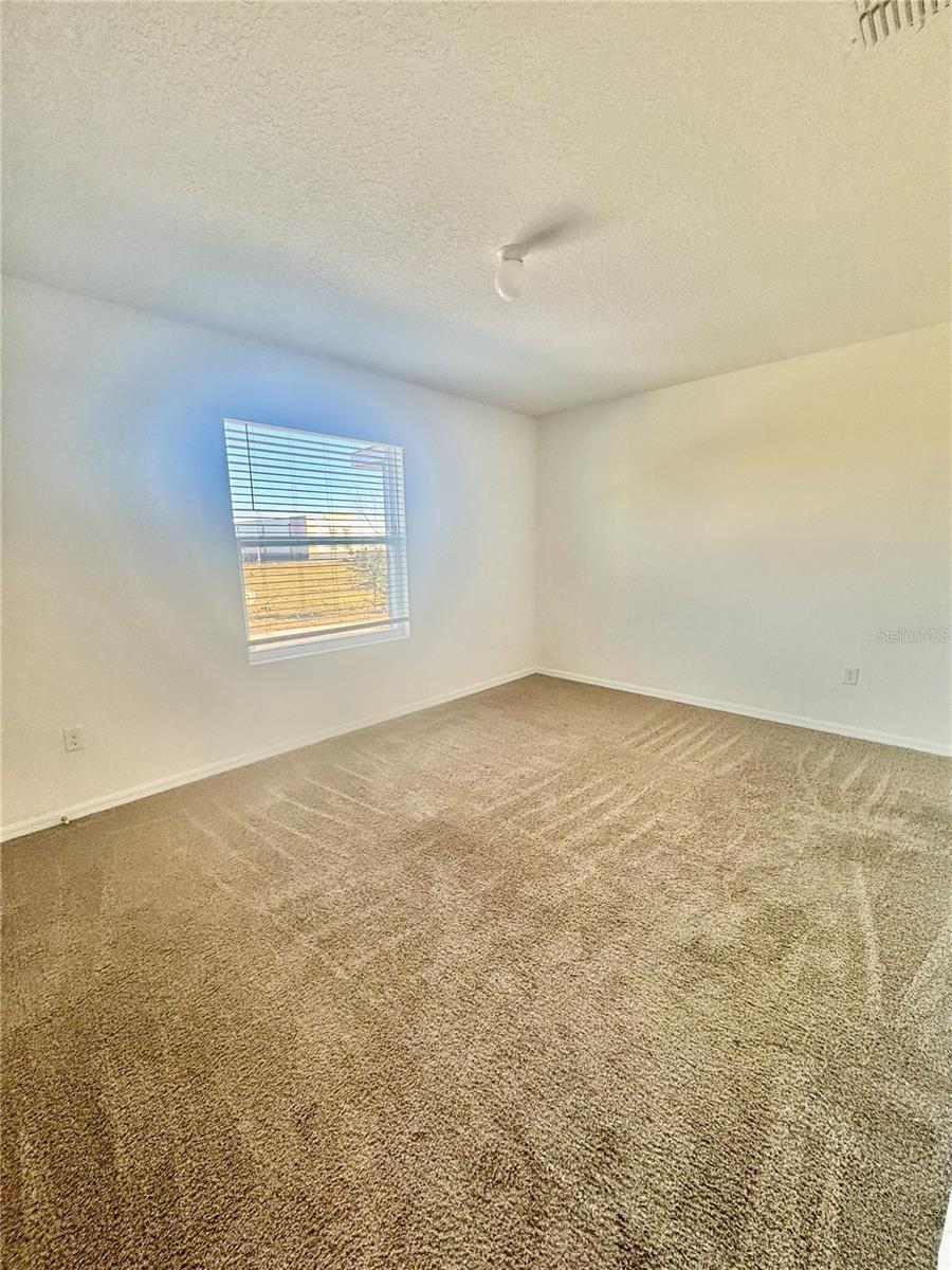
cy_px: 635
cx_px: 476
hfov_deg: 85.7
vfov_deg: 102.1
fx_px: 513
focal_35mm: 14
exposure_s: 1/120
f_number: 2.2
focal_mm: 2.22
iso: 200
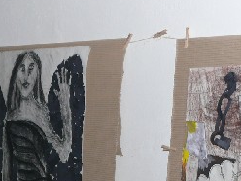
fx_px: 787
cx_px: 74
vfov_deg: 12.6
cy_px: 246
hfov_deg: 17.4
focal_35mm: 113
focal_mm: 7.5
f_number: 2.8
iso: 100
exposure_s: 1/30
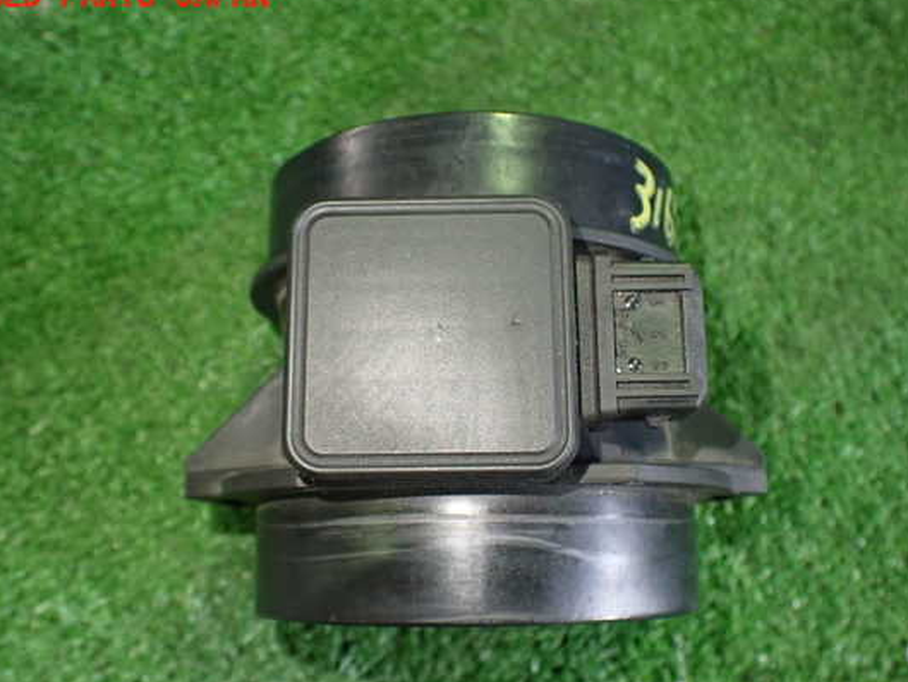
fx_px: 892
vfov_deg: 41.8
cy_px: 361
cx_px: 472
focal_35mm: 34
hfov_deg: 53.9
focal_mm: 5.4
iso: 800
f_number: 2.3
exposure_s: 1/100
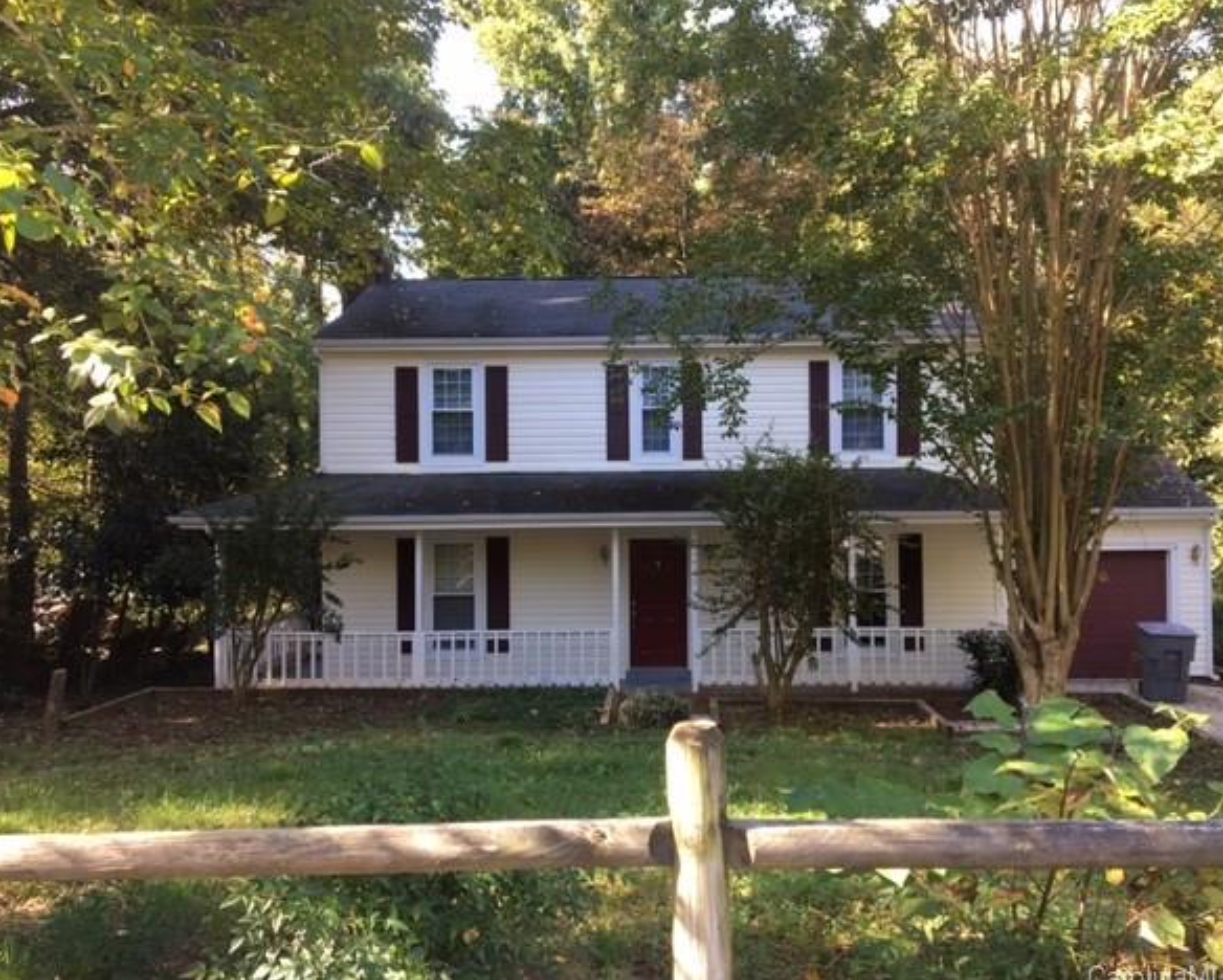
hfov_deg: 57.1
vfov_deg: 47.2
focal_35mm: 31
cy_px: 494
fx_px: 1123
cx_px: 658
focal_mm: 4.15
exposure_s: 1/60
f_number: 2.2
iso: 25
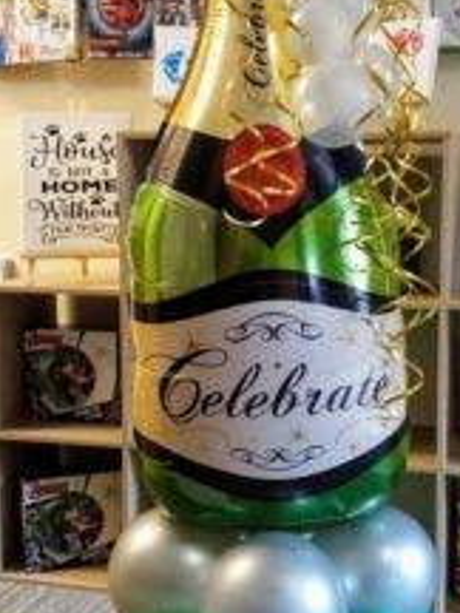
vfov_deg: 36.8
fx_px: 921
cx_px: 273
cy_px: 306
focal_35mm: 52
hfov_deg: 28.0
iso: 769
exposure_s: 1/25
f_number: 1.8
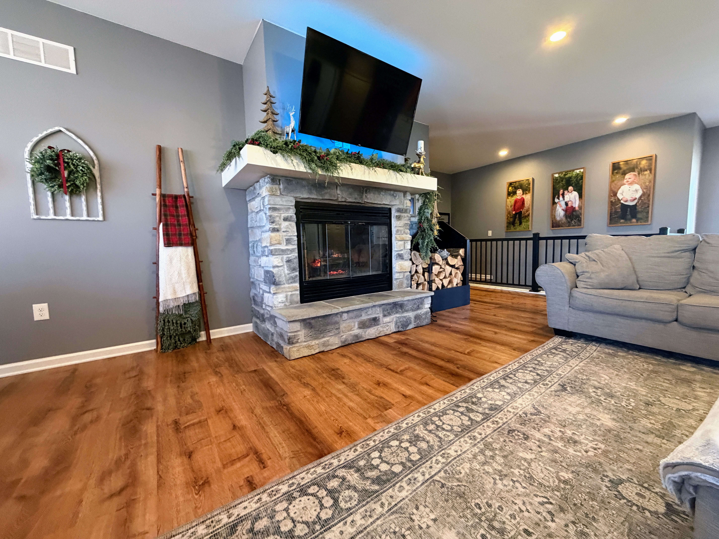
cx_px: 360
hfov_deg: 102.1
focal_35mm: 14
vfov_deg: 85.7
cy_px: 270
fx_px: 291
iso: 500
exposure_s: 1/60
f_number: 2.2
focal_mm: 2.22
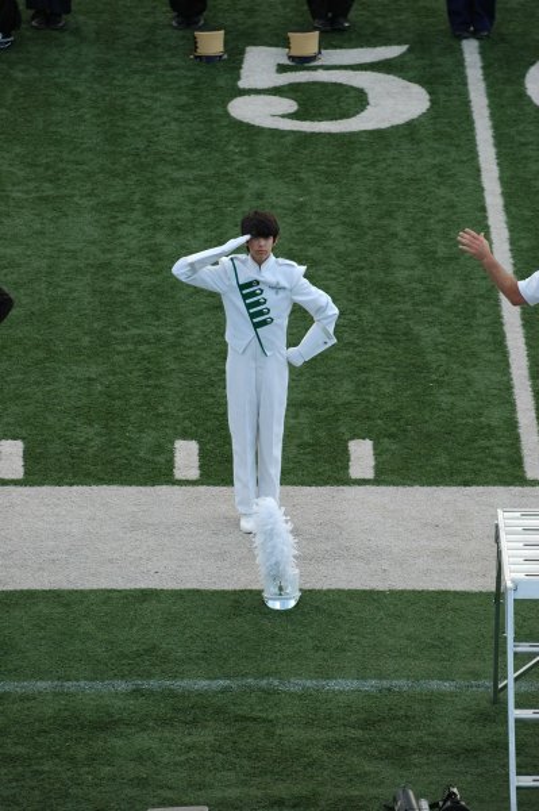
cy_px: 406
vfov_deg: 6.9
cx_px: 270
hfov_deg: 4.6
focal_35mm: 300
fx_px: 6749
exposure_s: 1/320
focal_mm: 200
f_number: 4.5
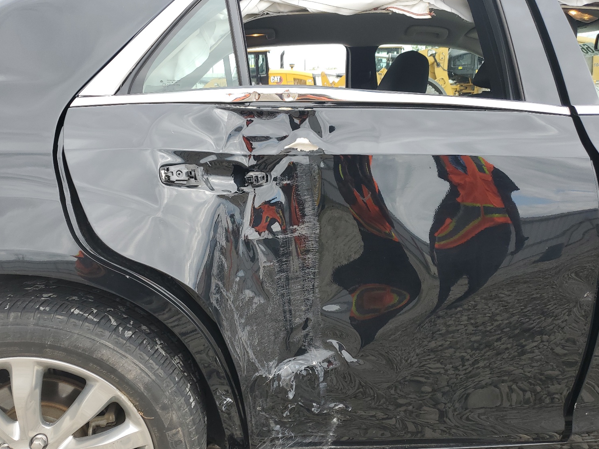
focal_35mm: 28
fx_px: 484
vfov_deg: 49.7
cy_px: 231
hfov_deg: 63.4
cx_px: 282
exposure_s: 1/345
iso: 50
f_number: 1.5
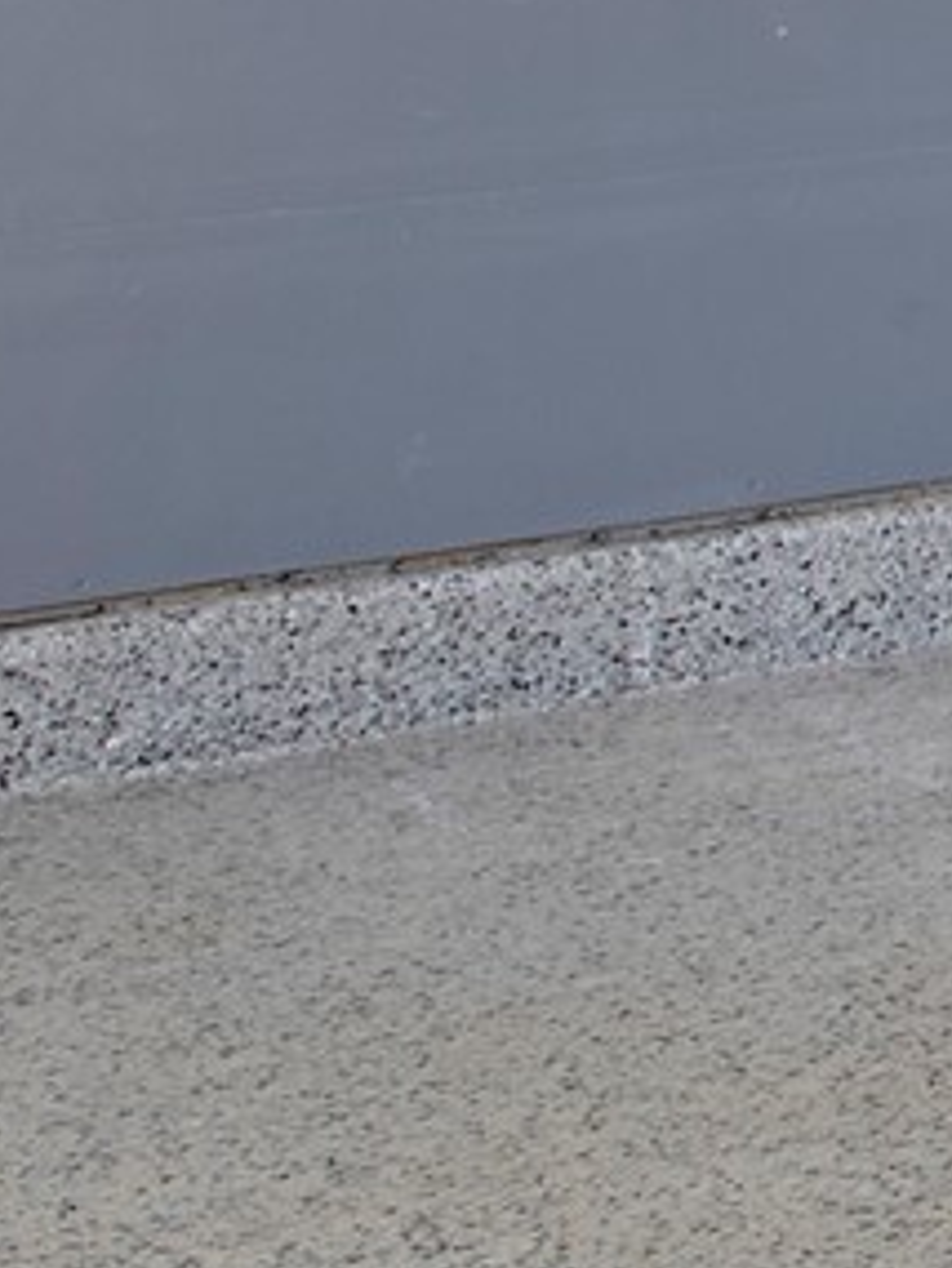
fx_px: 4031
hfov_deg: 6.8
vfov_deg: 16.4
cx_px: 4515
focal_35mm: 110
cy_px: -585
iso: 100
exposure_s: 1/20
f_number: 11
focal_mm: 10
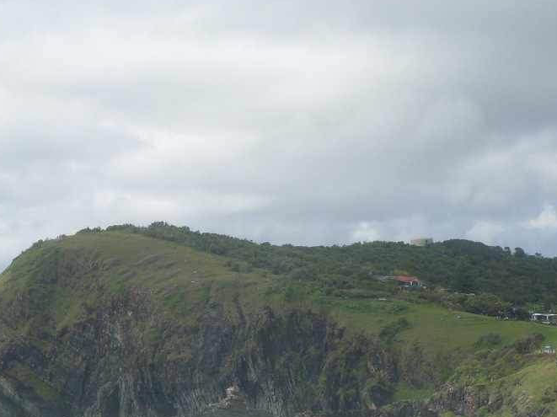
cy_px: 274
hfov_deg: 21.1
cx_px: 245
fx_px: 1496
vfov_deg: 15.8
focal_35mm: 93
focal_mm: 9.9
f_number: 9.9
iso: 100
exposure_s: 1/250
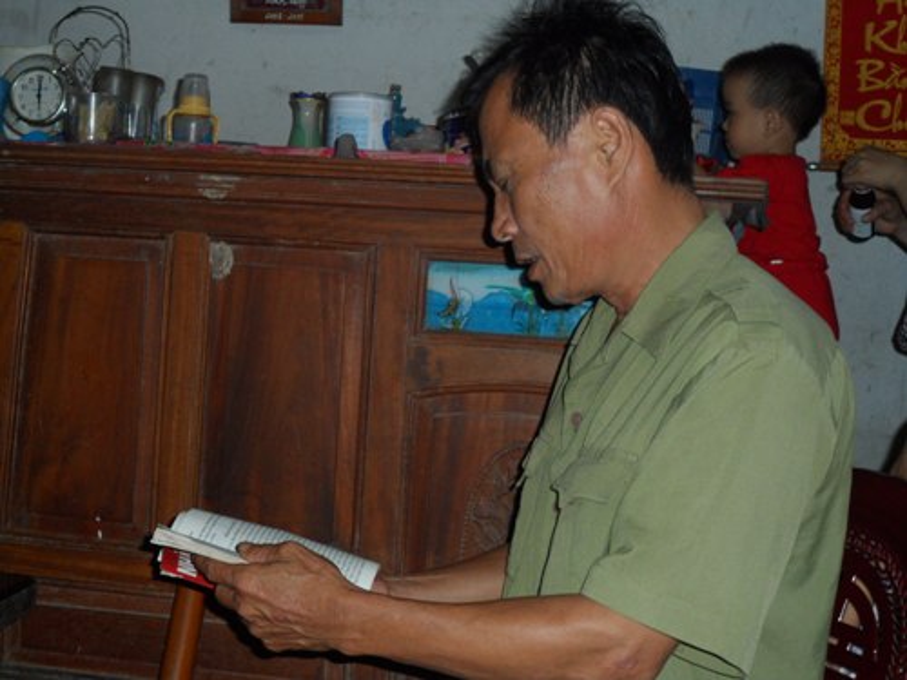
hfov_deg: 38.2
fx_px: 1310
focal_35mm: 50
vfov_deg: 29.1
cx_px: 454
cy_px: 340
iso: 200
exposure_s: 1/45
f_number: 4.7
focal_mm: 9.3
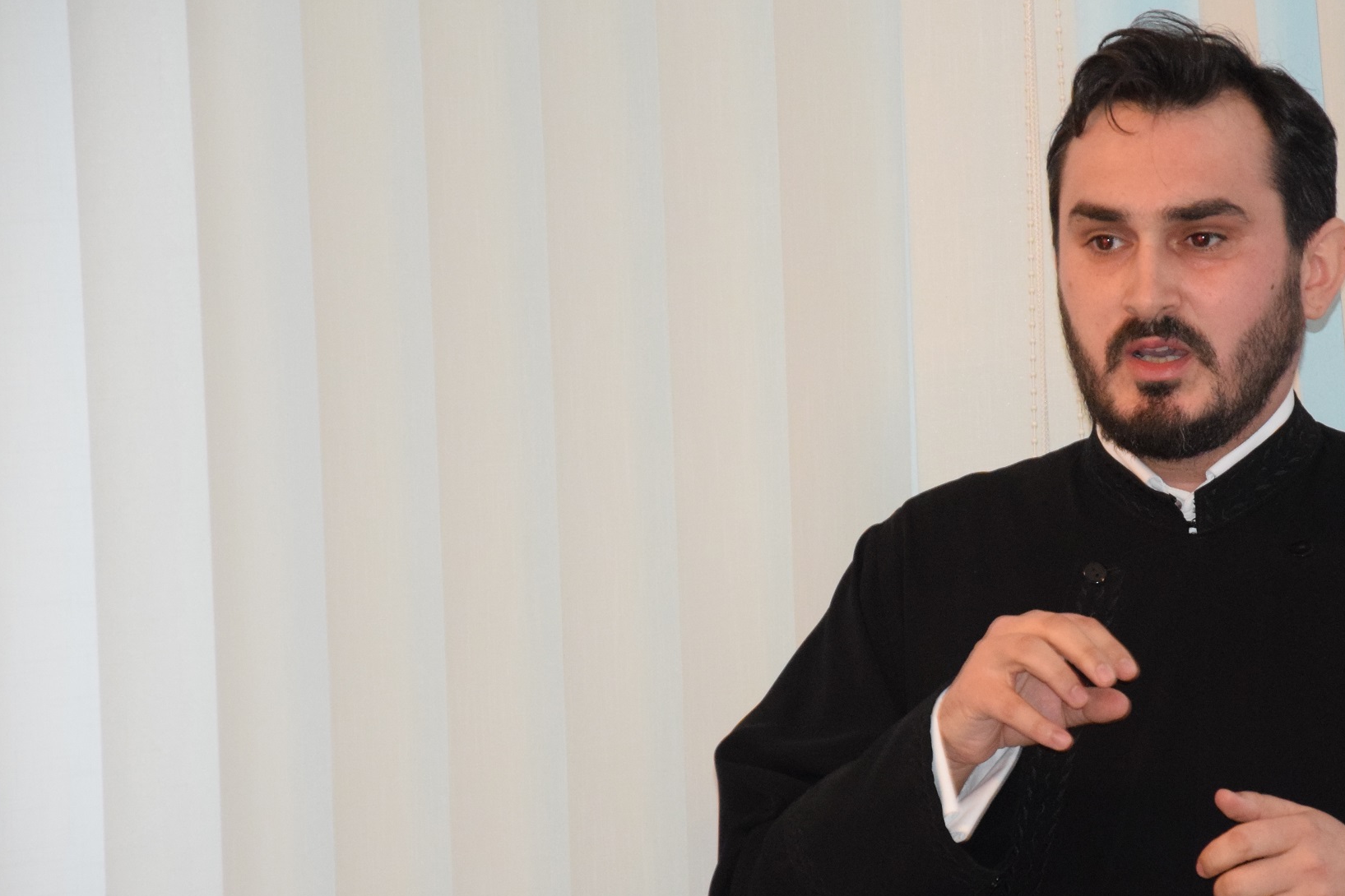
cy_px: 559
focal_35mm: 241
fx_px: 8995
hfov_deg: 8.5
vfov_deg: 5.7
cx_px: 999
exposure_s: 1/60
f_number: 5.6
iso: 3200
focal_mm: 105
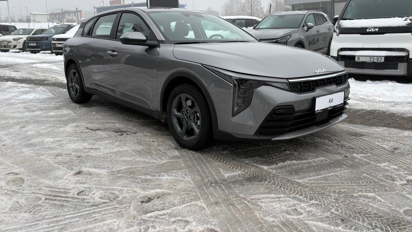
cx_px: 206
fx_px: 317
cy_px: 76
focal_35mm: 29
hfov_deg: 66.1
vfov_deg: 39.7
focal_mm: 5.96
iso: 50
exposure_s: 1/576
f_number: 1.6
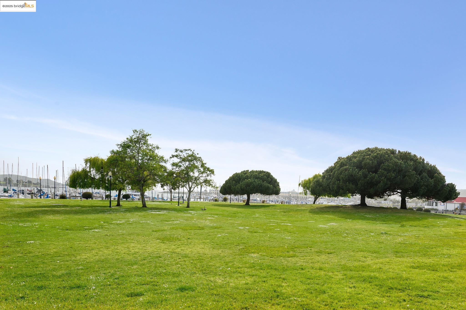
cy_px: 155
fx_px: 272
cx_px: 233
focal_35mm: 21
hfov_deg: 81.2
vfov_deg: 59.5
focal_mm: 21
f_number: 8
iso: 400
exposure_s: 1/1000
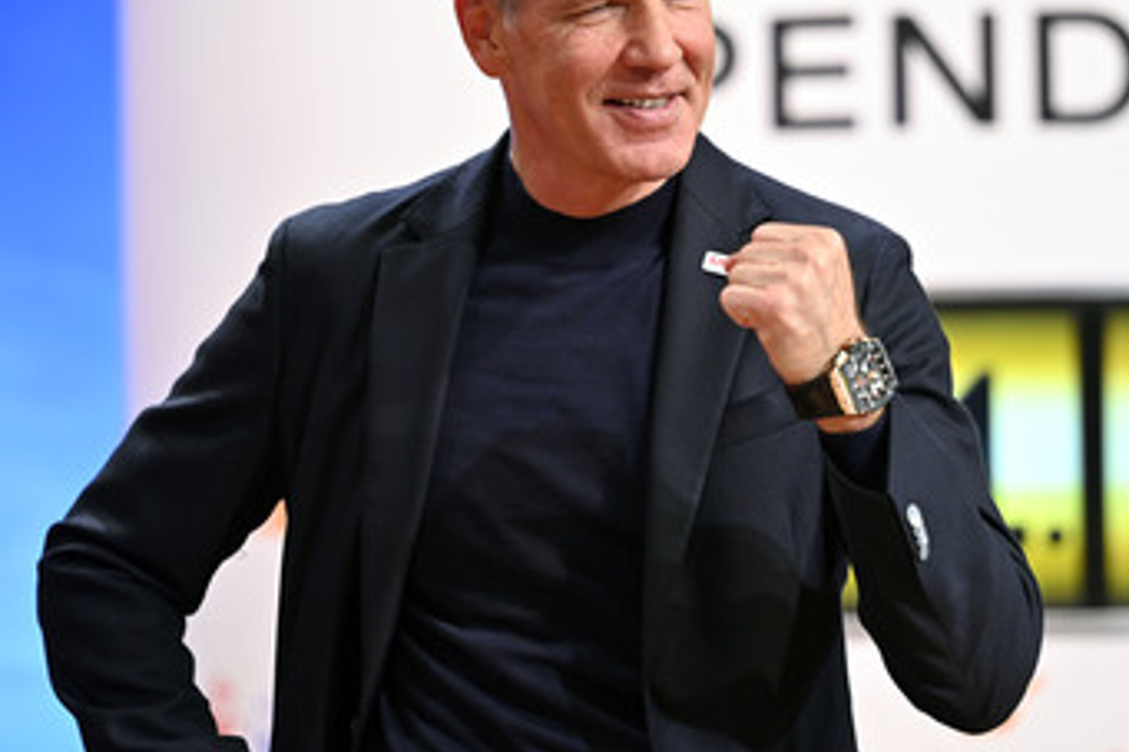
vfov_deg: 8.0
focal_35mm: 172
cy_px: 272
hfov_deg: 12.0
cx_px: 598
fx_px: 5391
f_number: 2.8
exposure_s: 1/320
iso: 1250
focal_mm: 130
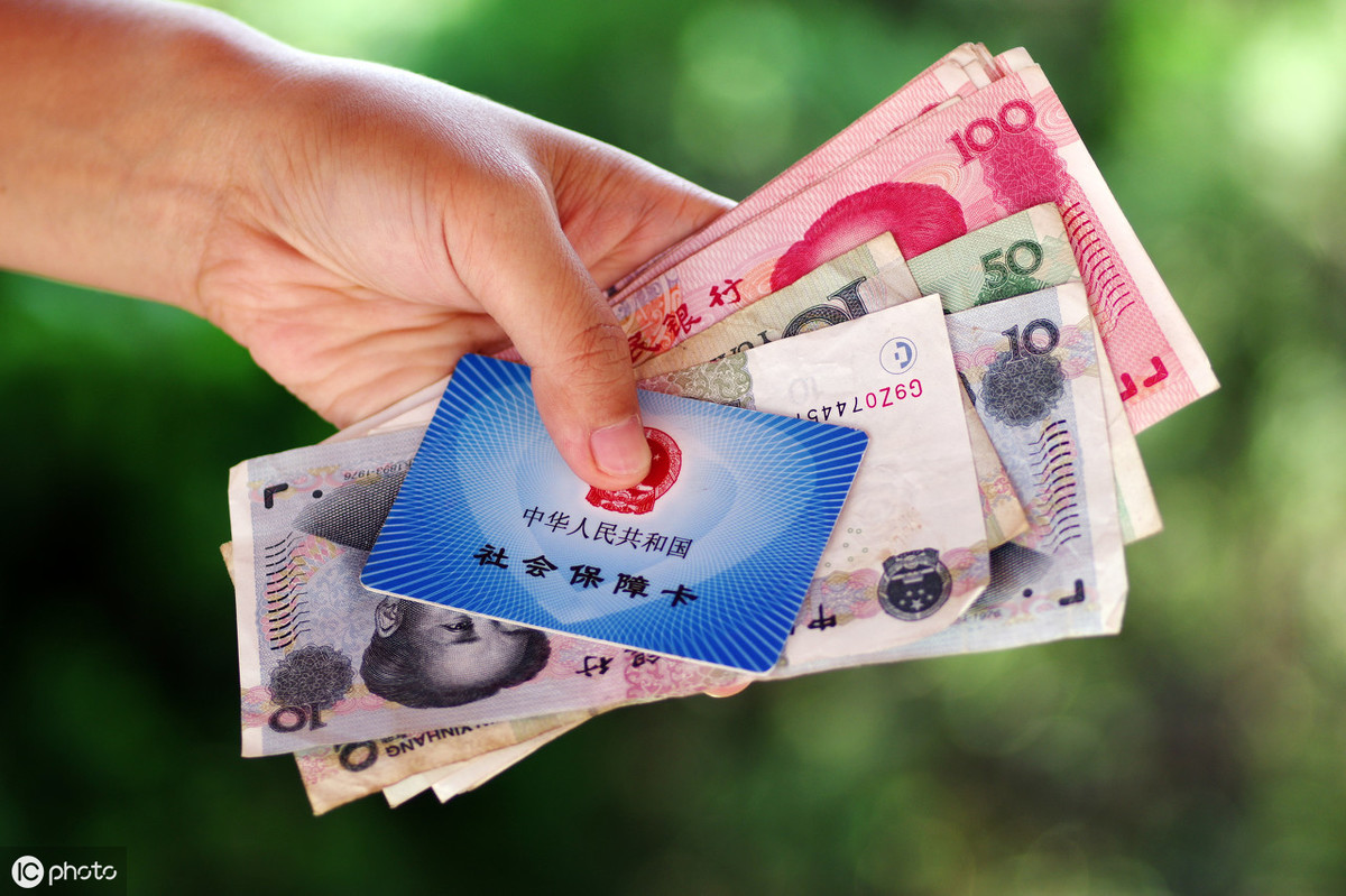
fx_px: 5606
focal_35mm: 150
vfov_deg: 9.1
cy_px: 448
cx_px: 673
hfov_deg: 13.7
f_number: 2.8
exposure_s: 1/400
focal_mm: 100
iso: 200
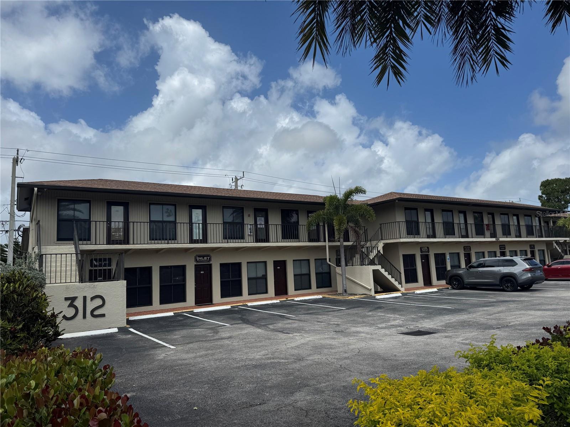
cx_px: 285
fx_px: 395
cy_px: 214
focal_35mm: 24
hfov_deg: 71.6
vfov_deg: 56.8
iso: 80
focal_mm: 6.76
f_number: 1.78
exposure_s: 1/7937
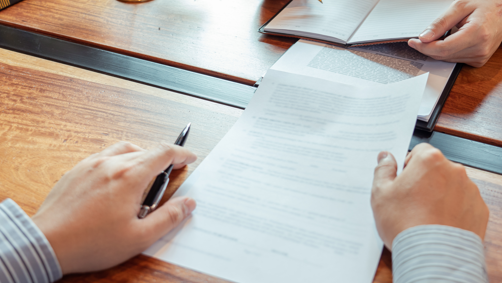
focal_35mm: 47
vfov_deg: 25.2
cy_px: 83
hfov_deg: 42.9
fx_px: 626
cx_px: 348
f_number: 4
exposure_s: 1/60
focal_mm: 32
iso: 500
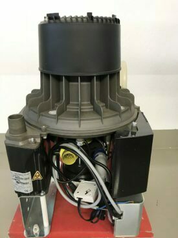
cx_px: 89
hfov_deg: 49.7
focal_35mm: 28
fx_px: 192
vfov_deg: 63.5
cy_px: 119
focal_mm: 3.99
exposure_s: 1/17
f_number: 1.8
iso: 64
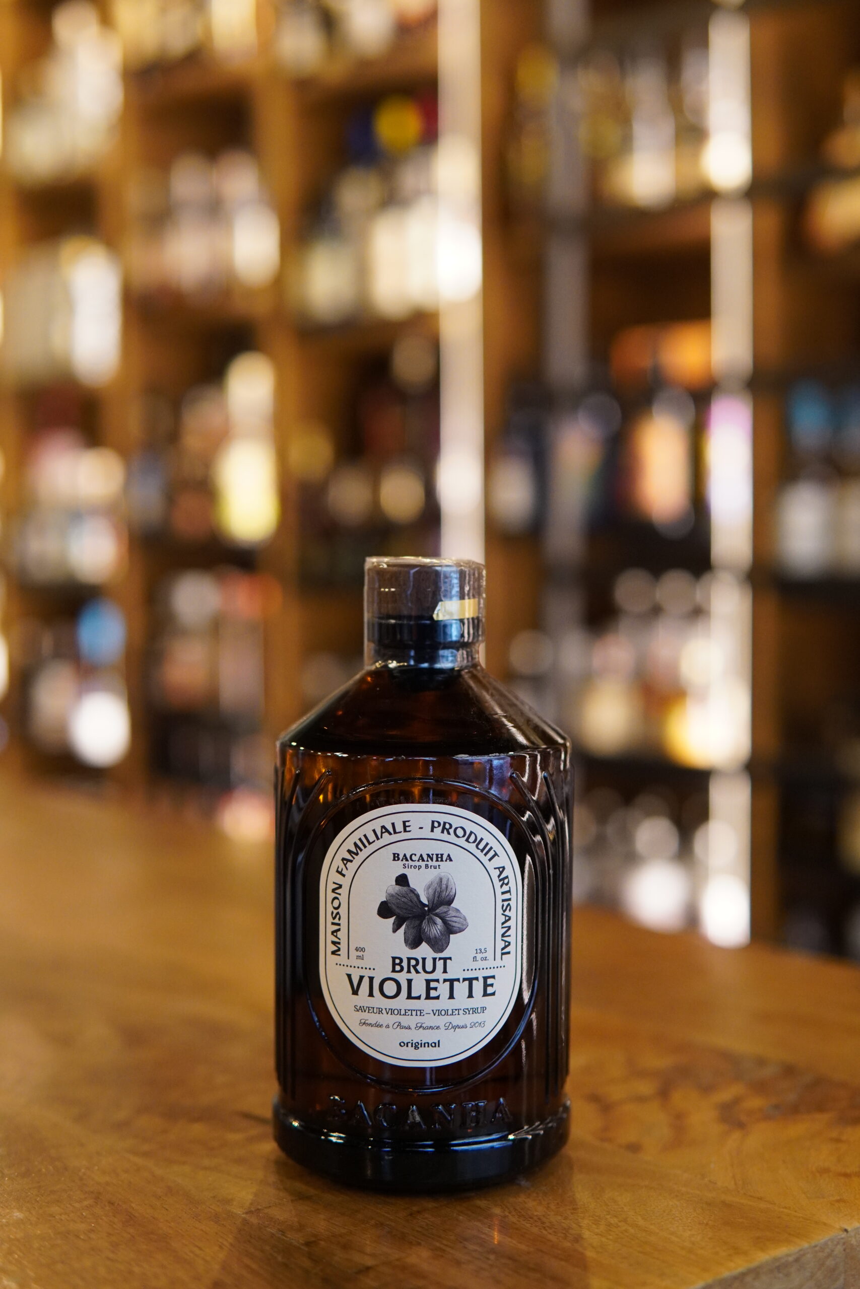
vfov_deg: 43.6
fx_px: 1612
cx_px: 430
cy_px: 644
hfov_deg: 29.9
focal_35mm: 45
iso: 1600
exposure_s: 1/160
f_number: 2.2
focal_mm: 30
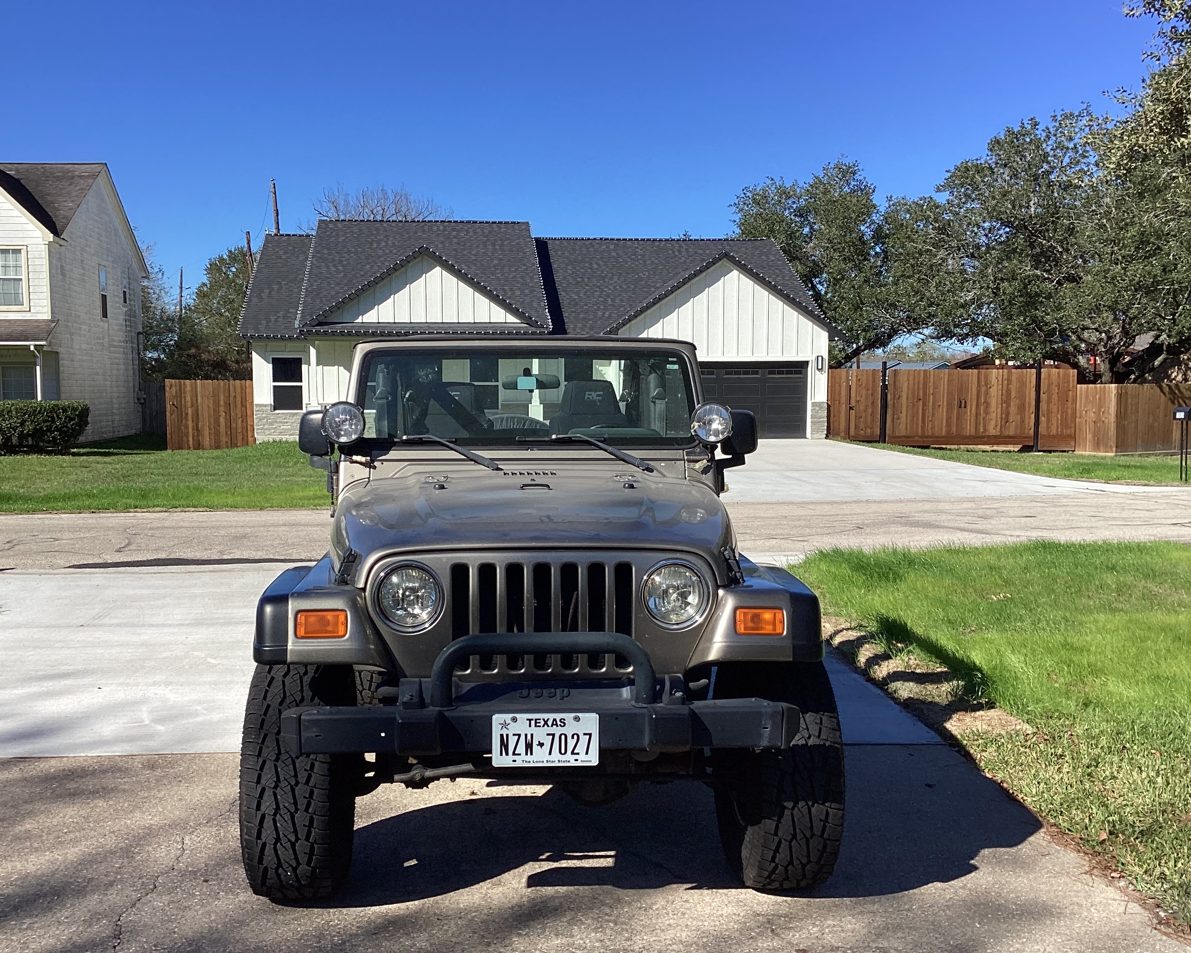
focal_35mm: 37
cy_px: 513
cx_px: 560
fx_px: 1304
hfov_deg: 49.1
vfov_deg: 40.1
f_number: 2.4
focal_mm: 3.3
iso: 25
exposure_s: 1/1235
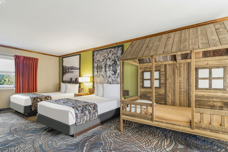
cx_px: 114
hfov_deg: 92.4
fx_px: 109
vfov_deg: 69.7
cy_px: 76
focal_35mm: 17
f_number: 9
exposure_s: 1/2.5
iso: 400
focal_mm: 11.5
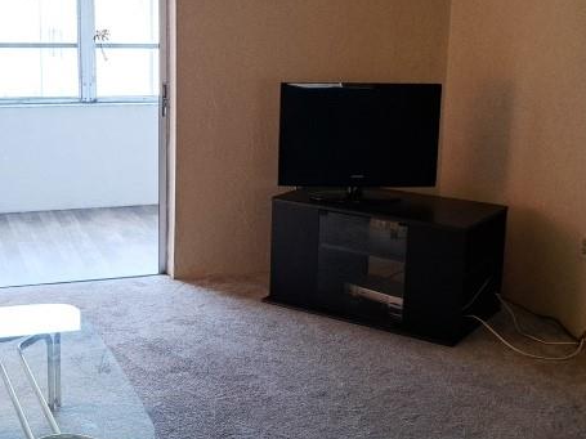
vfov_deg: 27.0
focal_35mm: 54
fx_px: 914
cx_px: 225
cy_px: 180
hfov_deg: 35.4
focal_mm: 5.23
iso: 200
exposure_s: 1/60
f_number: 1.8
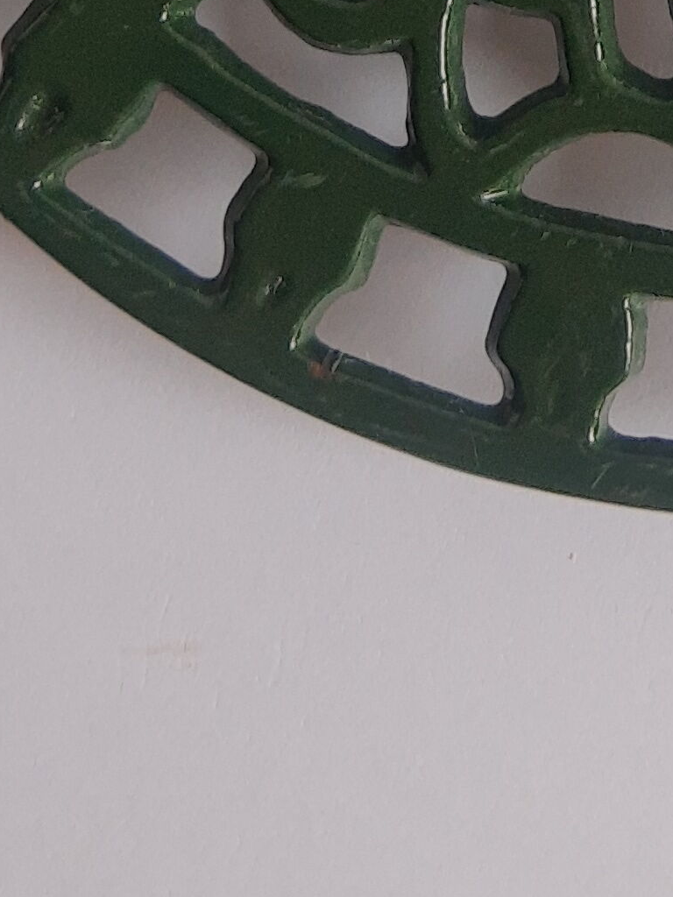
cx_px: 790
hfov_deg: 13.8
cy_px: -707
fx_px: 2696
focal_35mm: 104
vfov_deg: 16.1
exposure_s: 1/100
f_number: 1.8
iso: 72
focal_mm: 3.95
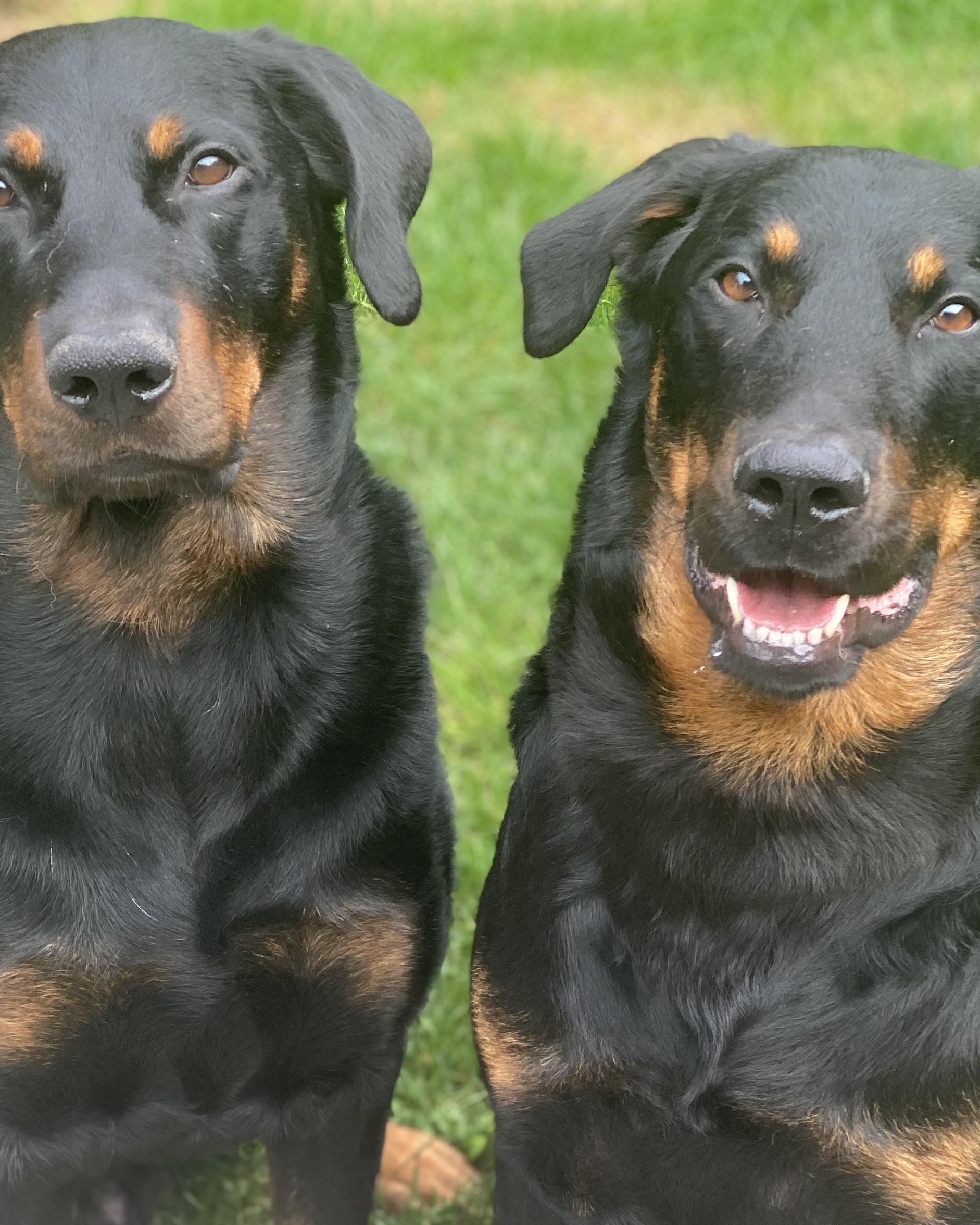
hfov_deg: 17.7
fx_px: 3154
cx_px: 460
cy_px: 699
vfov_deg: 22.0
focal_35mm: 87
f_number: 2
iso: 40
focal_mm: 6
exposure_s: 1/122
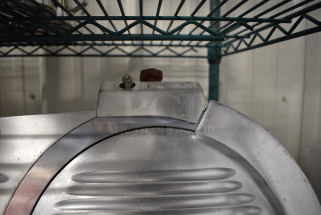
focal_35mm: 27
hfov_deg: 67.3
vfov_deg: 48.0
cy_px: 108
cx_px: 160
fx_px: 241
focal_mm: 18
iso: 900
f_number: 4
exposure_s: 1/60
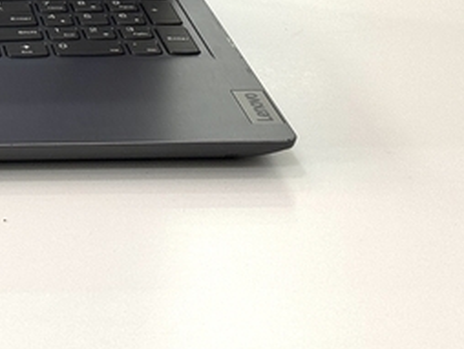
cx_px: -194
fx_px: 2026
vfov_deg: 9.5
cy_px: -197
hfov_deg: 12.5
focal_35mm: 151
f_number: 1.78
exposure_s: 1/213
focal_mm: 6.76
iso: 50
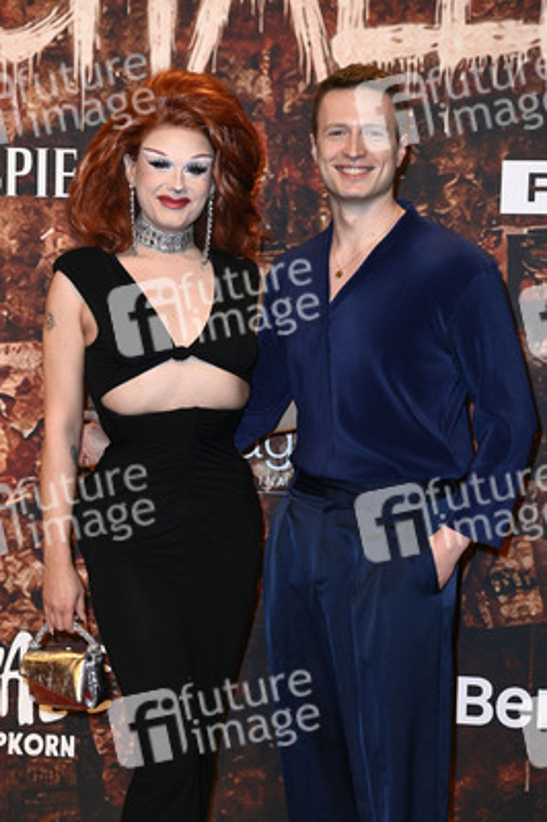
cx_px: 274
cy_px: 411
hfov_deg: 19.4
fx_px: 1598
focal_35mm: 70
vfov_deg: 28.9
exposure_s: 1/250
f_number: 5.6
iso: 1600
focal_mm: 70
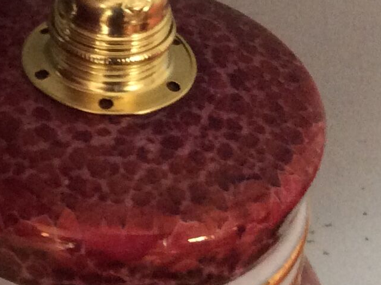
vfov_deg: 11.4
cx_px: -197
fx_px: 1429
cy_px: 68
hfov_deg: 14.2
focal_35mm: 130
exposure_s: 1/25
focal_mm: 3.3
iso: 125
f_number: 2.4
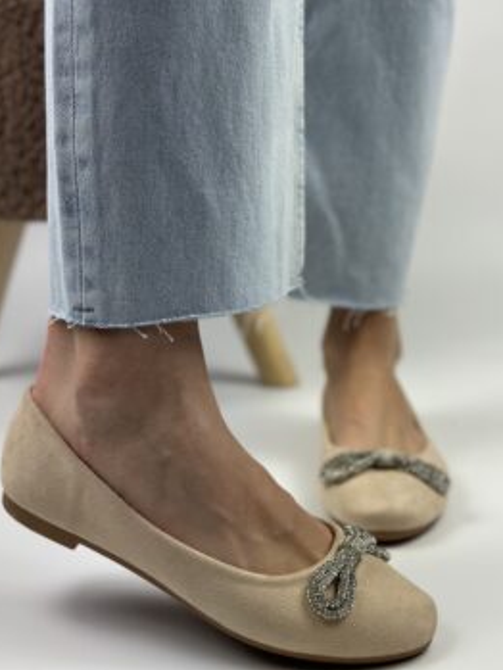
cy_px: 365
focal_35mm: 55
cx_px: 244
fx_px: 1065
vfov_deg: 34.9
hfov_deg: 26.6
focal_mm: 6.86
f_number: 1.78
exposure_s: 1/1376
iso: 80
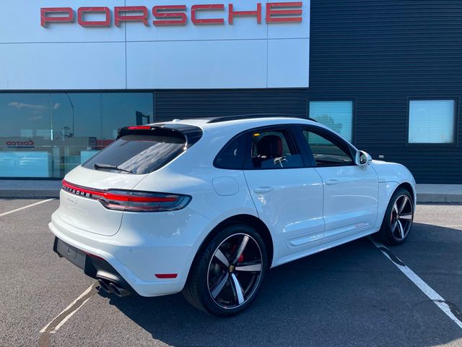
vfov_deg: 49.7
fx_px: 374
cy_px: 174
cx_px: 231
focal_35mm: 28
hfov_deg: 63.4
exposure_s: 1/857
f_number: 1.8
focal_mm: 3.99
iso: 20
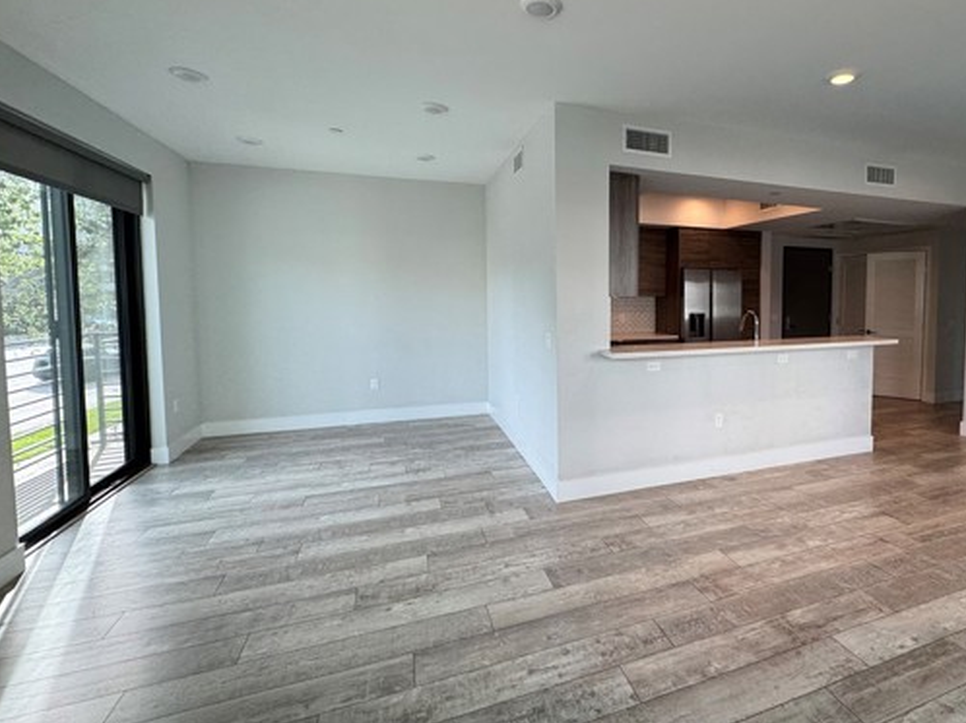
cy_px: 324
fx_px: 502
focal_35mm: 18
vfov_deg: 71.3
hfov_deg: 86.1
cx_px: 603
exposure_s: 1/120
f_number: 2.2
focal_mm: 2.22
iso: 80
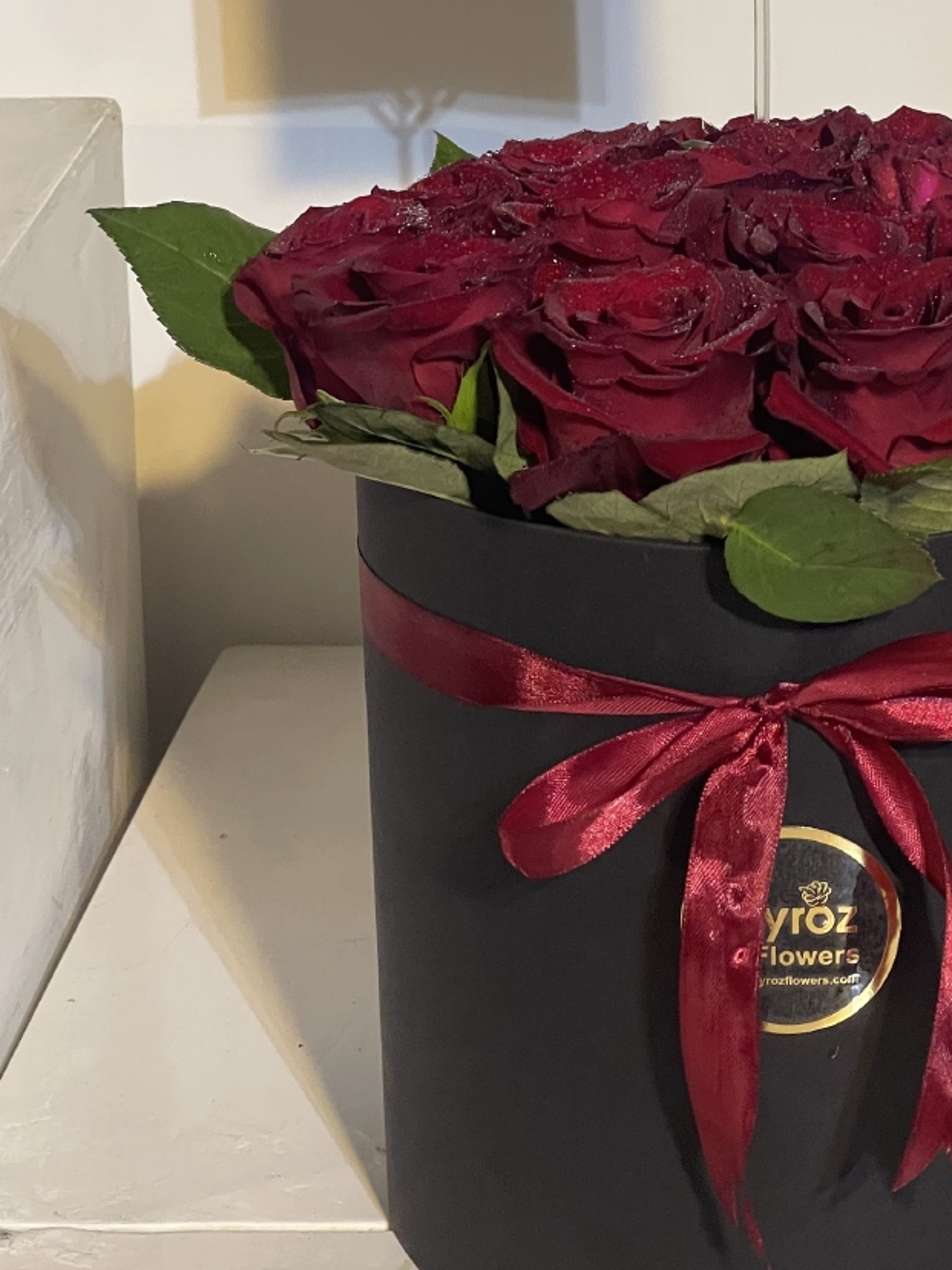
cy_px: 331
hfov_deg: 12.7
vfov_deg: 16.9
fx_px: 4254
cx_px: 781
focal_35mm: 116
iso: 250
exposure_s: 1/50
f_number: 2.2
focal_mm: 7.5
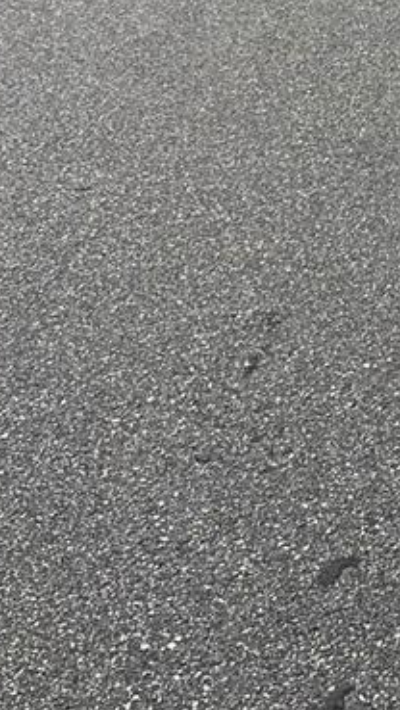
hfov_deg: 12.2
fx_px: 1732
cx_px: 685
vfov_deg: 20.1
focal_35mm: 92
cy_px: -339
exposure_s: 1/6993
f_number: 1.5
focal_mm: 5.7
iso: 50
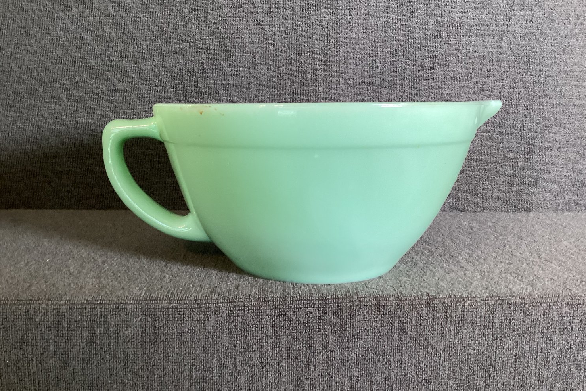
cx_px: 292
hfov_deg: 57.2
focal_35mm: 33
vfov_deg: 40.0
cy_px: 191
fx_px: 537
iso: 250
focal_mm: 3.3
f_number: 2.4
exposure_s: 1/60
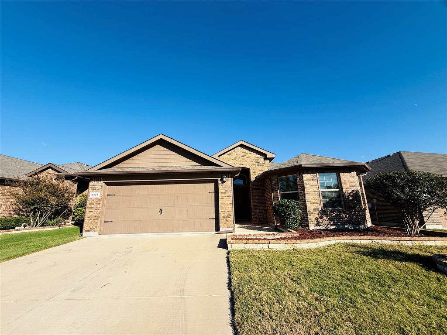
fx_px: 181
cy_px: 168
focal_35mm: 14
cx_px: 224
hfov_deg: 102.1
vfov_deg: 85.7
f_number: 2.2
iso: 50
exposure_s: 1/1961
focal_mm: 2.22
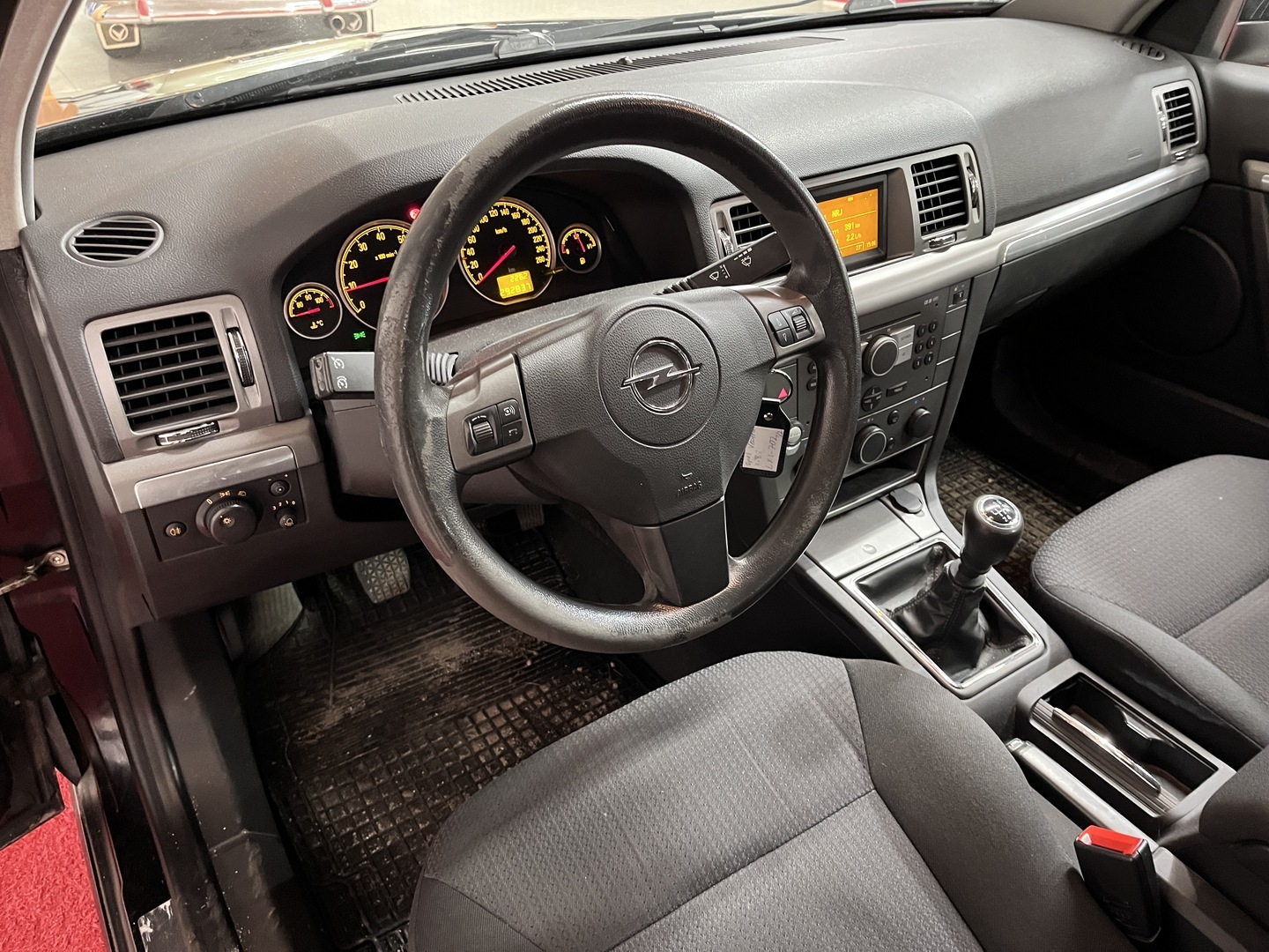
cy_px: 476
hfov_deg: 67.3
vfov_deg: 53.1
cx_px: 634
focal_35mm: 26
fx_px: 953
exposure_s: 1/33
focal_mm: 5.1
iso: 500
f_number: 1.6
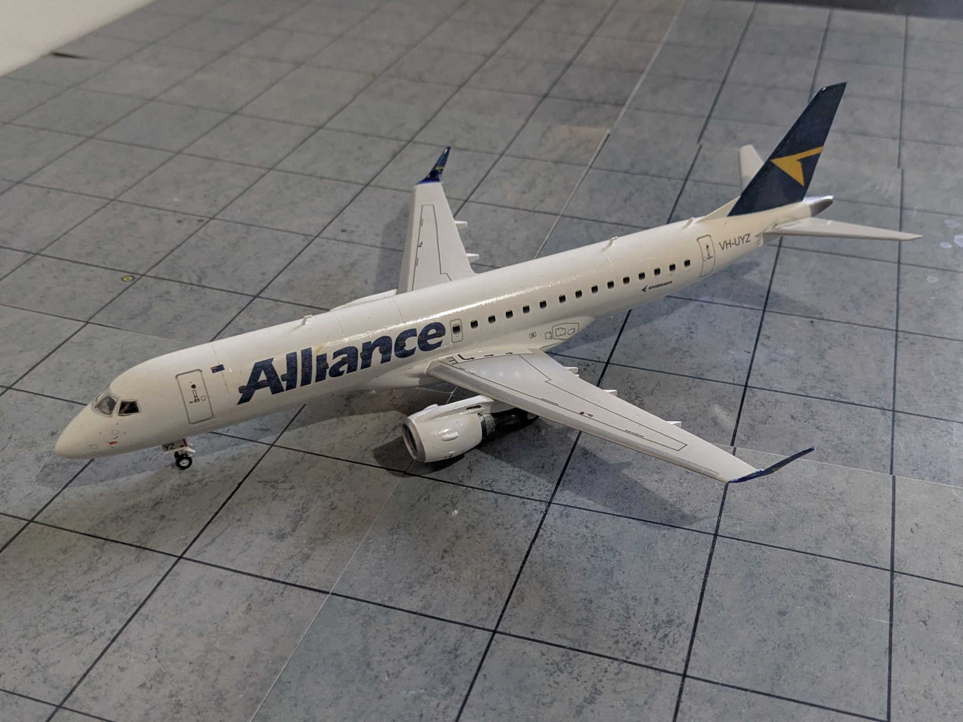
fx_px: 751
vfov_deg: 51.4
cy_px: 361
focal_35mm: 27
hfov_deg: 65.3
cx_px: 482
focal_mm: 4.38
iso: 260
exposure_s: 1/99.9
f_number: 1.73
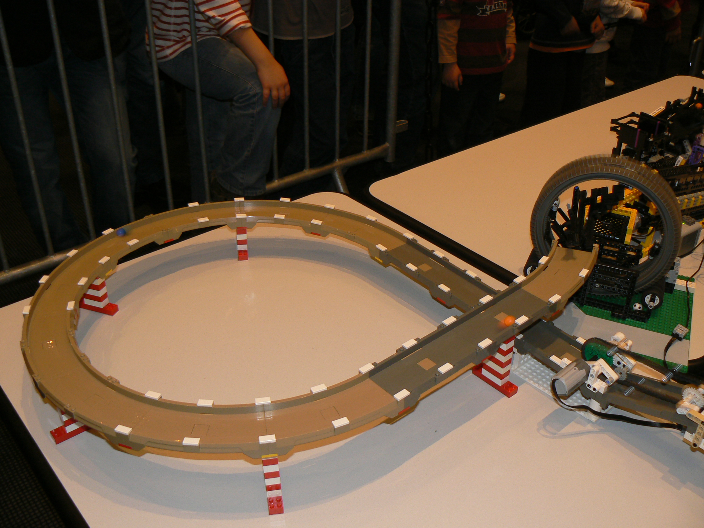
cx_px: 352
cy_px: 264
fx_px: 732
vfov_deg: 39.7
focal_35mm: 36
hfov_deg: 51.4
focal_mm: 6
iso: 100
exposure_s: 1/25
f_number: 2.8
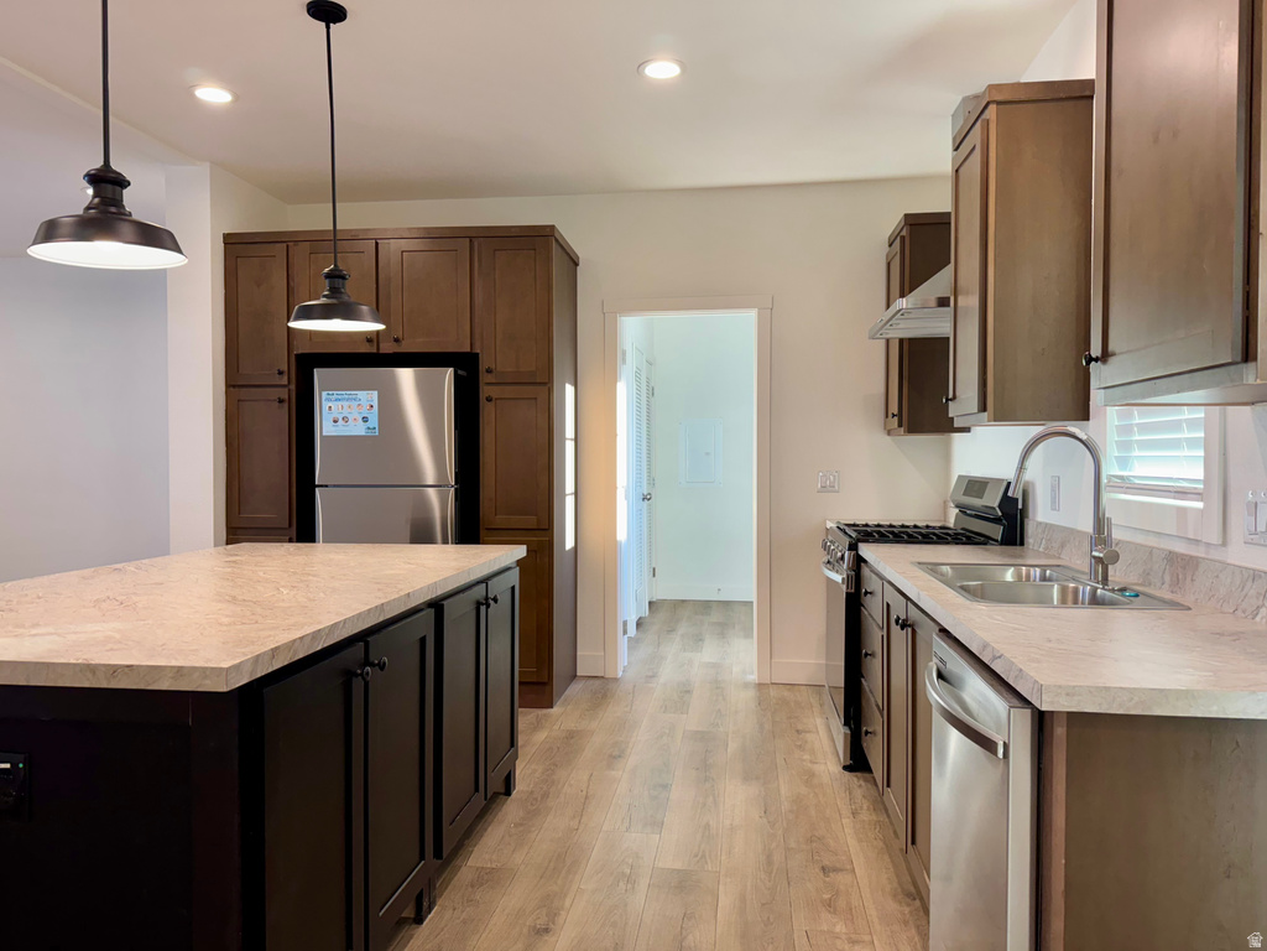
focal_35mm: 24
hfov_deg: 71.6
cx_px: 634
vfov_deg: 56.8
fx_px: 878
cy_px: 476
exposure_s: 1/120
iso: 160
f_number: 1.78
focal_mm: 6.76
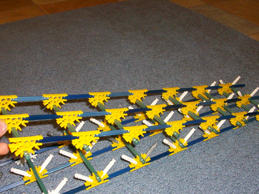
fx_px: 314
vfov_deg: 34.2
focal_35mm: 42
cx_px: 129
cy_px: 117
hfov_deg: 44.8
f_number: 2.8
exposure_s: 1/60
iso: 160
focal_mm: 5.7
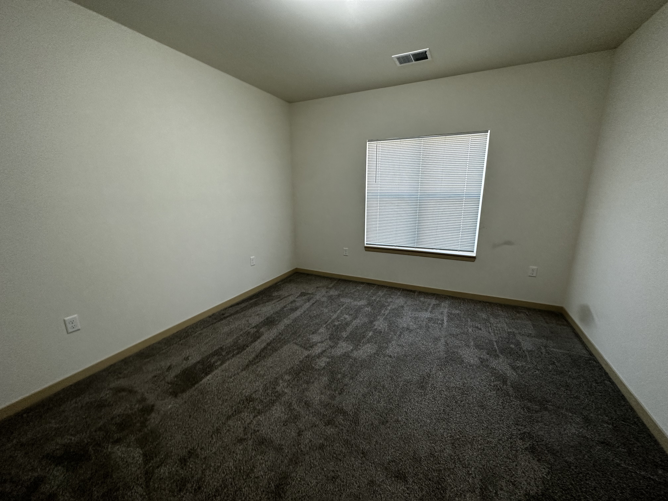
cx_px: 334
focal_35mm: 14
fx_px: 270
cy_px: 250
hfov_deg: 102.1
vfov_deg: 85.7
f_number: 2.2
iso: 160
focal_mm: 2.22
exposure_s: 1/60
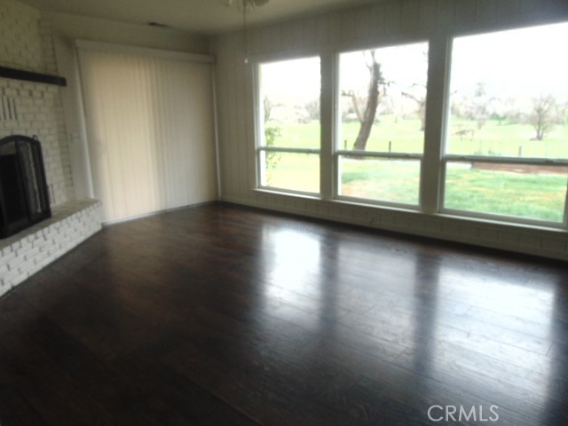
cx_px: 284
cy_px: 213
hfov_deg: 69.4
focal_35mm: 25
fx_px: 410
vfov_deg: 54.9
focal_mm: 4.5
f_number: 3
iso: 80
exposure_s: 1/30
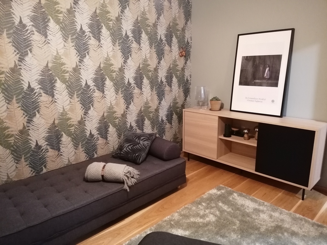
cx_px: 164
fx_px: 255
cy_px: 122
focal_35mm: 27
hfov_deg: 65.3
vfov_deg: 51.4
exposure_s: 1/16.7
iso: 2000
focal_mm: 4.75
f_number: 1.8
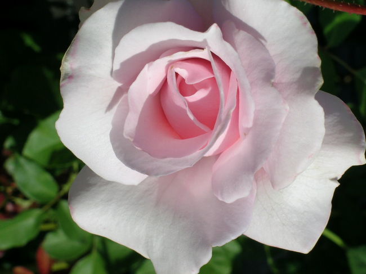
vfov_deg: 14.5
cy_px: 137
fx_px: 1078
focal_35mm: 102
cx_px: 183
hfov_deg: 19.3
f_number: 7
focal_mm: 21.1
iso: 50
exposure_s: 1/270
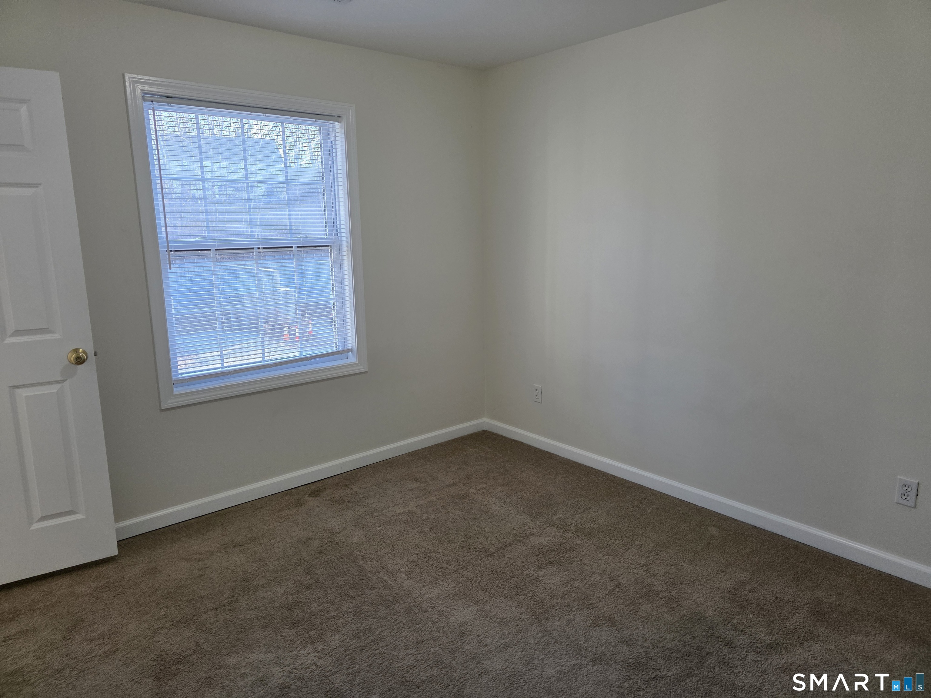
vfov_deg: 58.9
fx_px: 619
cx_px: 466
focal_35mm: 23
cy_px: 349
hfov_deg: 73.9
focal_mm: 6.3
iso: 160
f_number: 1.7
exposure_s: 1/180
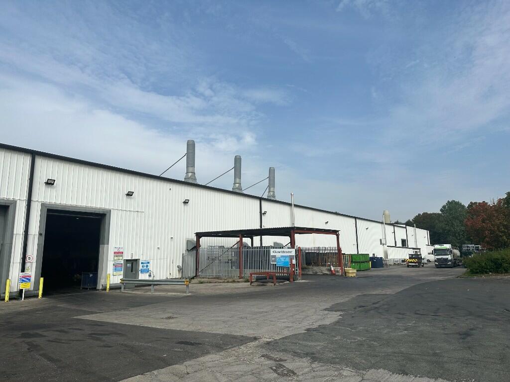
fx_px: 354
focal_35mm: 24
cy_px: 191
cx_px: 255
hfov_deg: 71.6
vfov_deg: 56.8
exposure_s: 1/7576
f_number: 1.78
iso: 80
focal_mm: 6.86
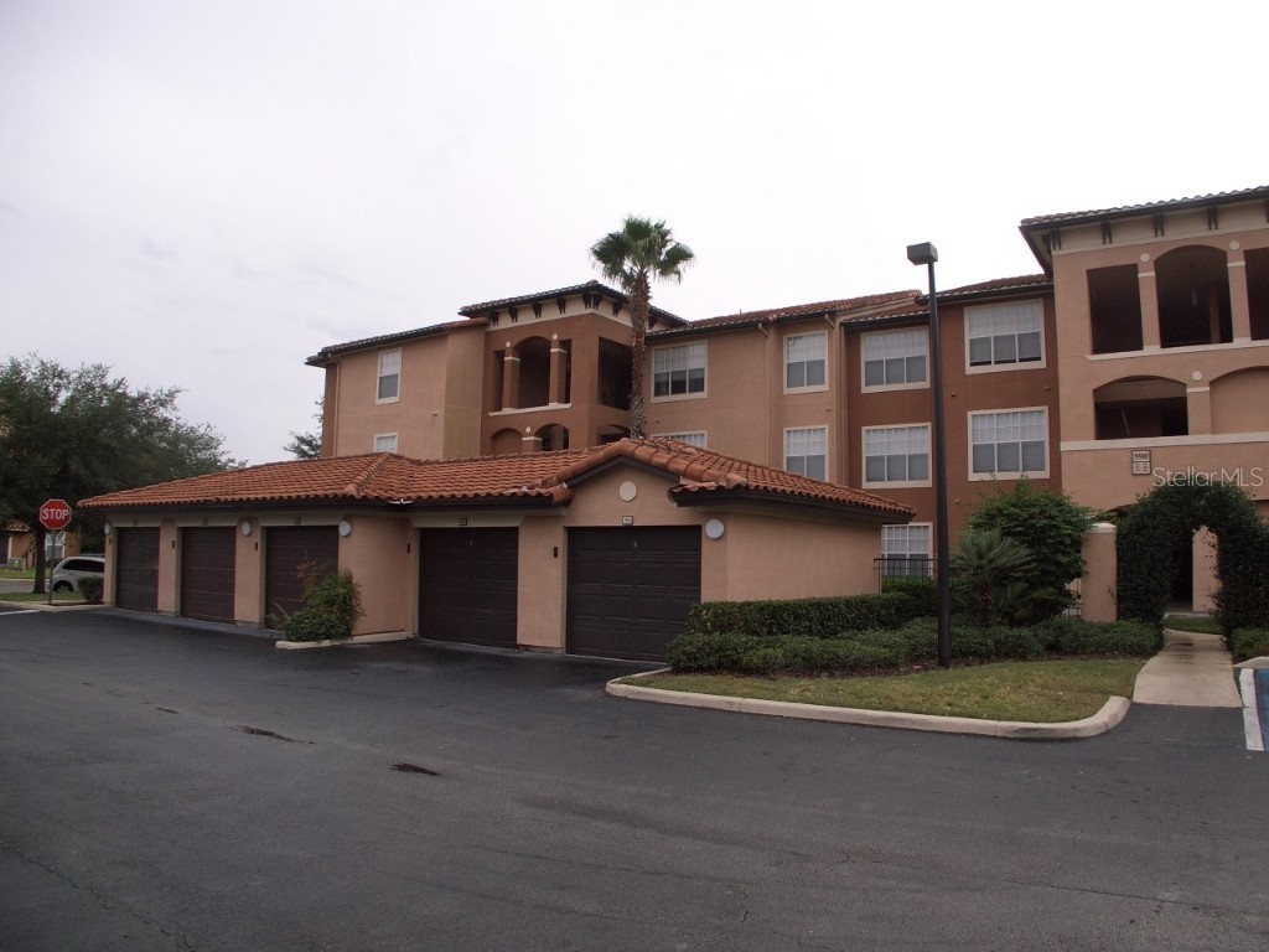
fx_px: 1210
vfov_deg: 42.9
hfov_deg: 55.4
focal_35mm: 33
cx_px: 634
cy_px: 476
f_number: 3.5
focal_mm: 7.1
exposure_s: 1/250
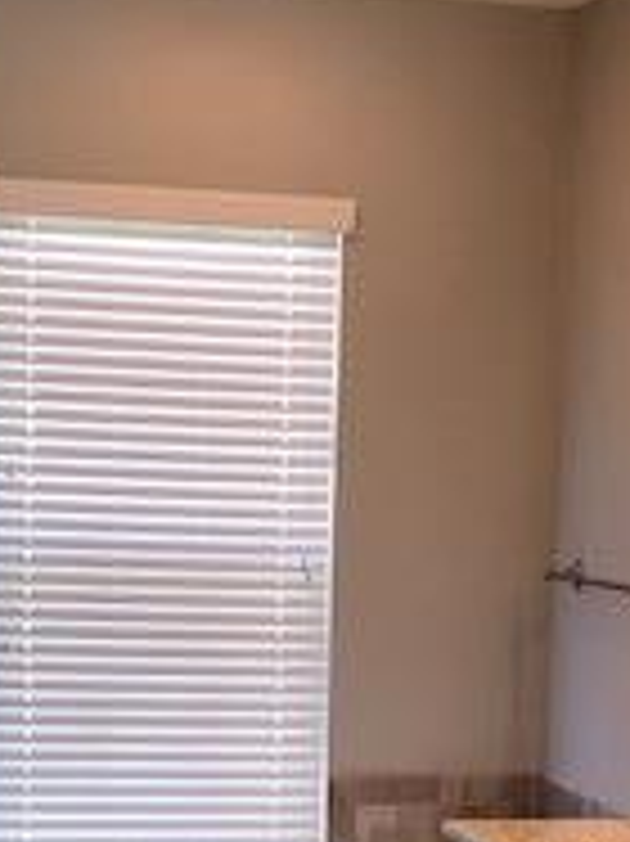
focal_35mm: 96
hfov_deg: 15.4
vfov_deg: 19.9
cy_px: 833
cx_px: 364
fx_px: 2332
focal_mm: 3.99
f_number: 1.8
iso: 40
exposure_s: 1/20
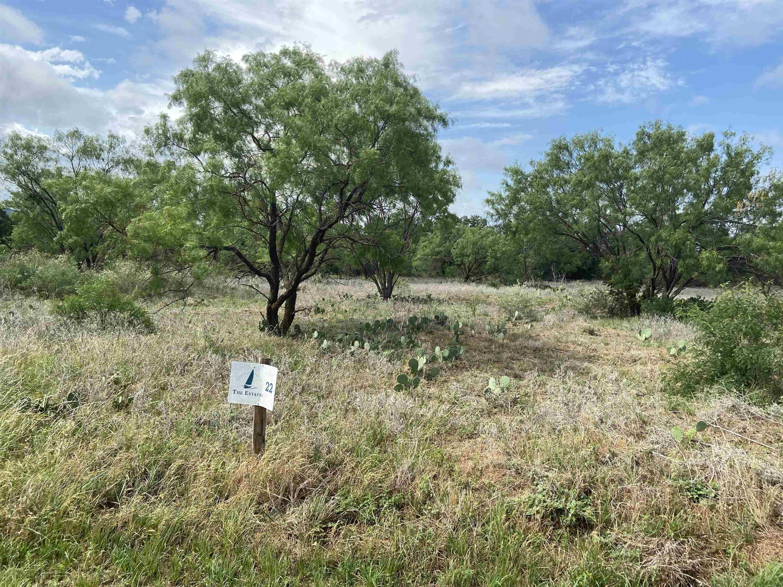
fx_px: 588
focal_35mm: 26
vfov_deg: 53.1
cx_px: 392
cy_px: 294
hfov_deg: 67.3
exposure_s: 1/2222
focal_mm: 4.25
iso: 32
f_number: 1.8
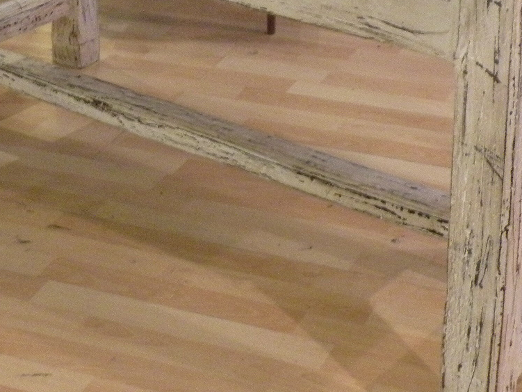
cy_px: 34
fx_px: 1538
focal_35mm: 102
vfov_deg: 14.4
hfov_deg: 19.2
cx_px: 218
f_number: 3.2
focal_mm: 7.4
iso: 400
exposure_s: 1/9.5
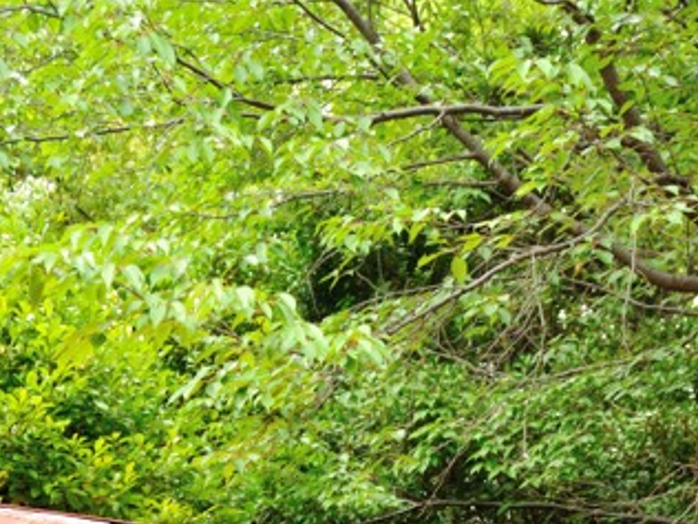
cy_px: 1039
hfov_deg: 22.8
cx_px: 611
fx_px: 1694
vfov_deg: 14.6
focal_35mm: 84
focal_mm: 27
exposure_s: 1/60
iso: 200
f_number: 4
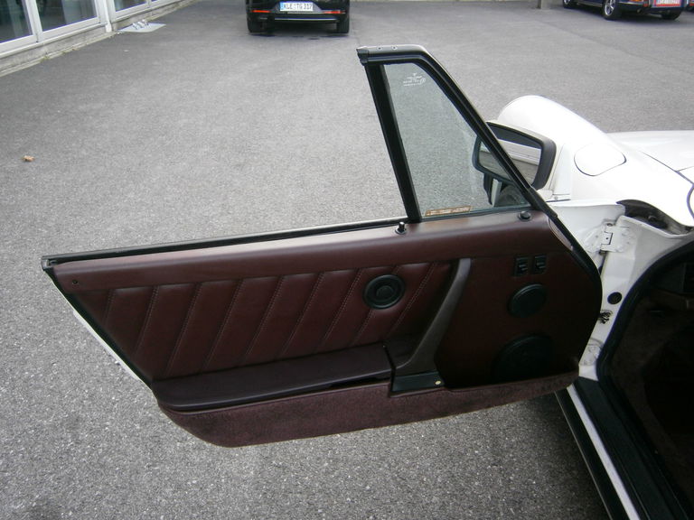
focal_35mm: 26
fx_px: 521
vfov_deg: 53.1
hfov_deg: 67.3
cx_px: 347
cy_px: 260
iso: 160
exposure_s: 1/250
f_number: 2.8
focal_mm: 4.7
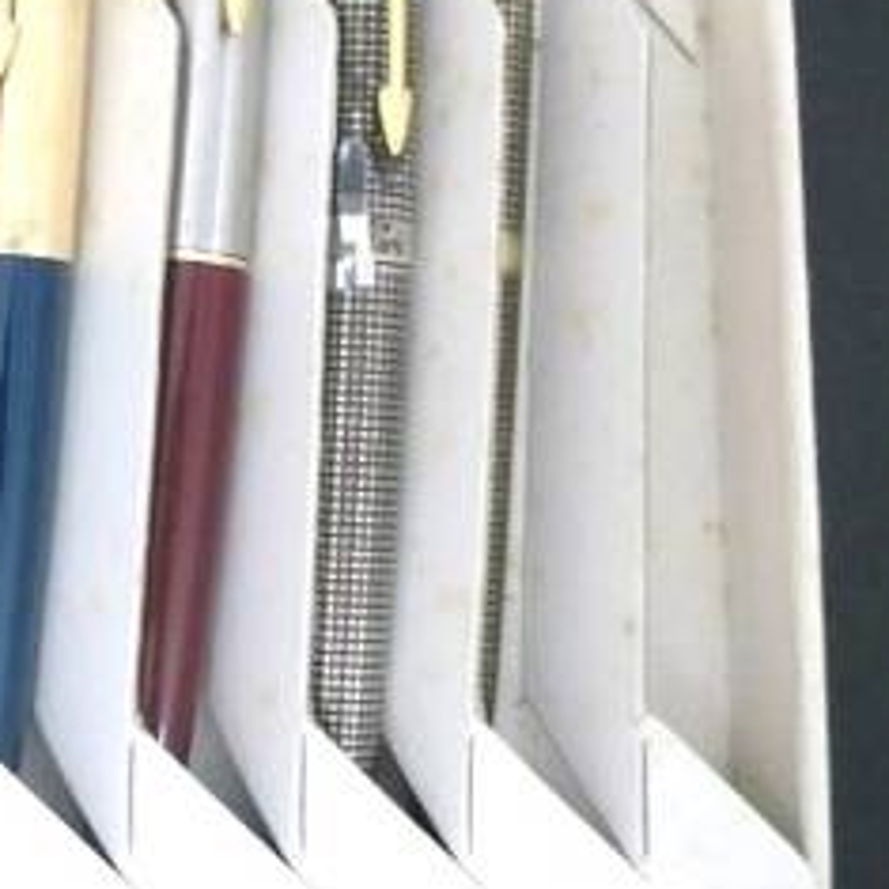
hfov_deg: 20.3
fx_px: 2295
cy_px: 253
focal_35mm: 79
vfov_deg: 21.8
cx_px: -223
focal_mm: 6.3
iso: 400
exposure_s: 1/60
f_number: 3.1
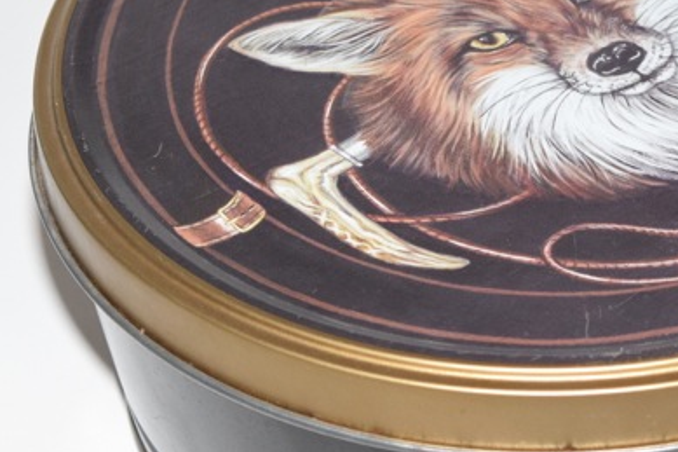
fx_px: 3996
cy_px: 134
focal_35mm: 212
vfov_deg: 6.5
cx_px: 537
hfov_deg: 9.7
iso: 1100
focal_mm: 55
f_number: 5.6
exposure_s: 1/60
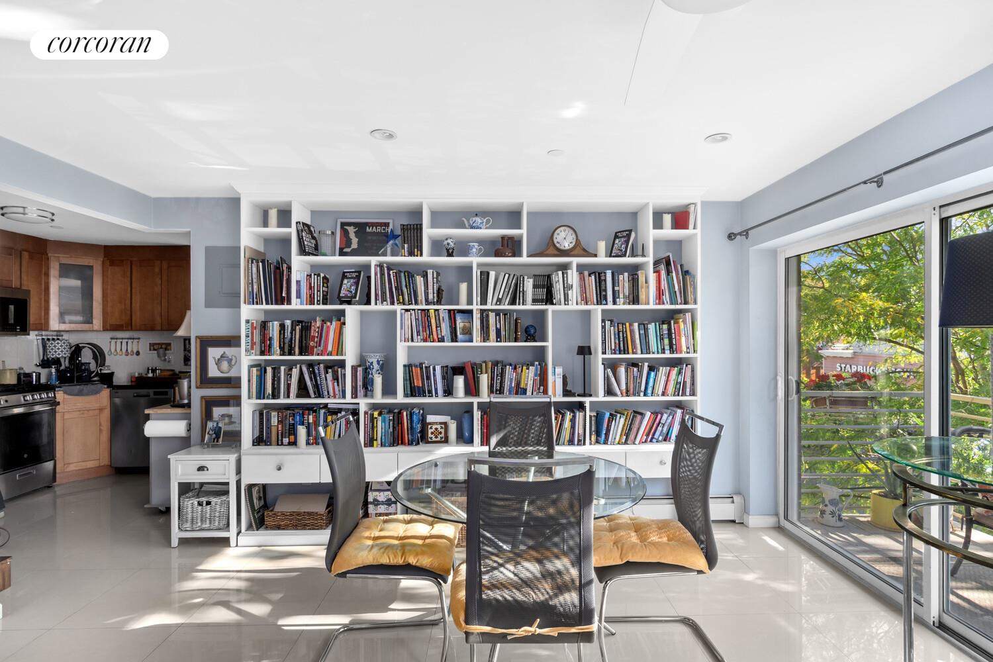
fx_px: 469
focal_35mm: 17
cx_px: 496
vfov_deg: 70.4
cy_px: 331
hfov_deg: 93.3
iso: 200
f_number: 11
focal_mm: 11.5
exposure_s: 4
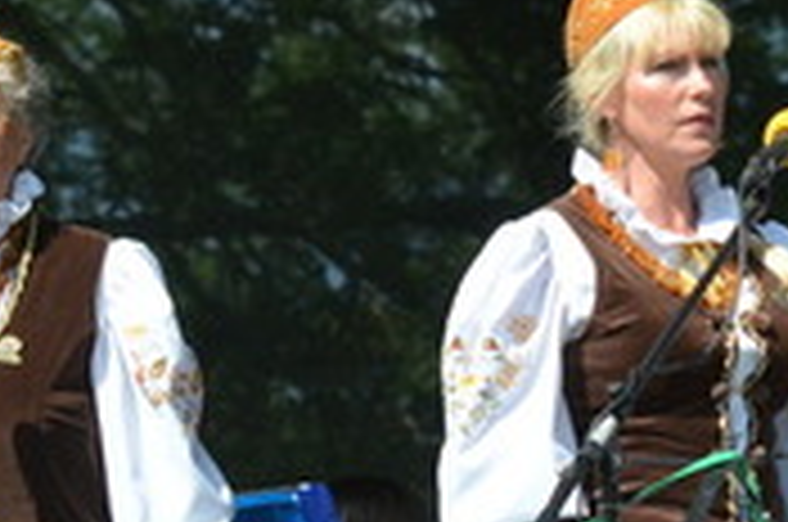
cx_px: 383
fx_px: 9308
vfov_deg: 3.2
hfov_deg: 4.8
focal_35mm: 426
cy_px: 652
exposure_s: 1/4000
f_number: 5
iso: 800
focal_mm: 70
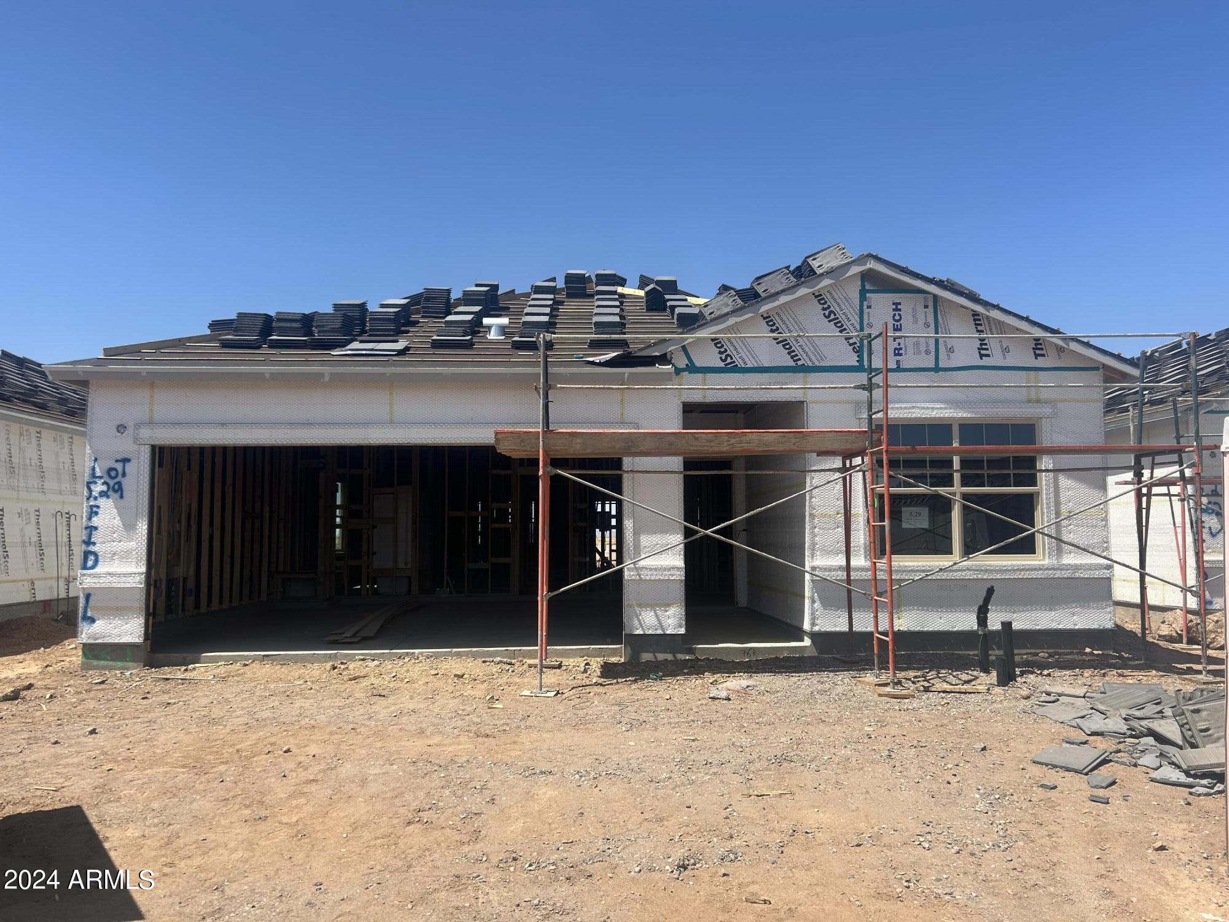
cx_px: 614
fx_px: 923
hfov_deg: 67.3
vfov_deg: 53.1
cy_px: 461
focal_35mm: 26
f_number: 1.5
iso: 50
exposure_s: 1/4115
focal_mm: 5.7
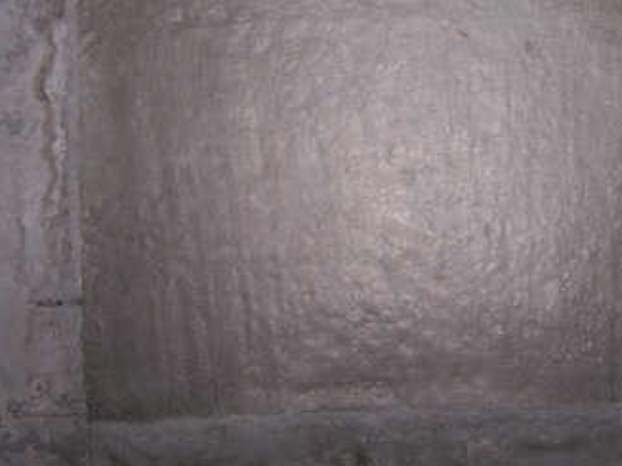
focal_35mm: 70
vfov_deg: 20.6
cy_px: 63
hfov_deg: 27.5
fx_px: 1257
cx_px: 445
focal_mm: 6.3
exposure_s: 1/60
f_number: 2.8
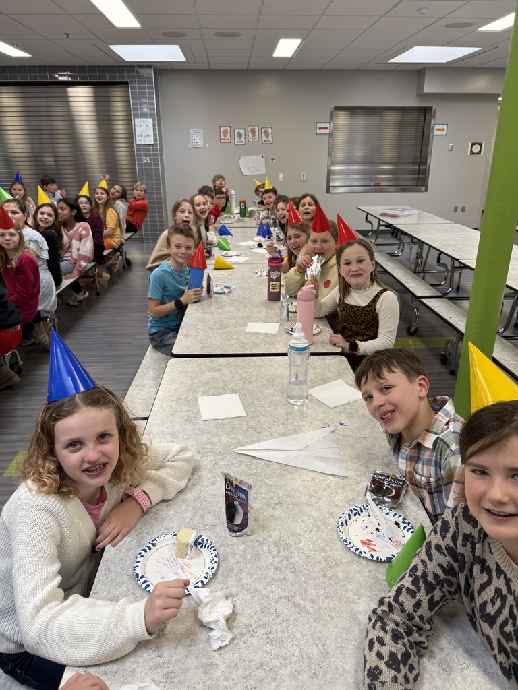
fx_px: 479
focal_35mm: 24
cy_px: 345
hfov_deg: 56.8
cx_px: 259
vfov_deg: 71.6
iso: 80
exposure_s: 1/100
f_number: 1.78
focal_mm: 6.76
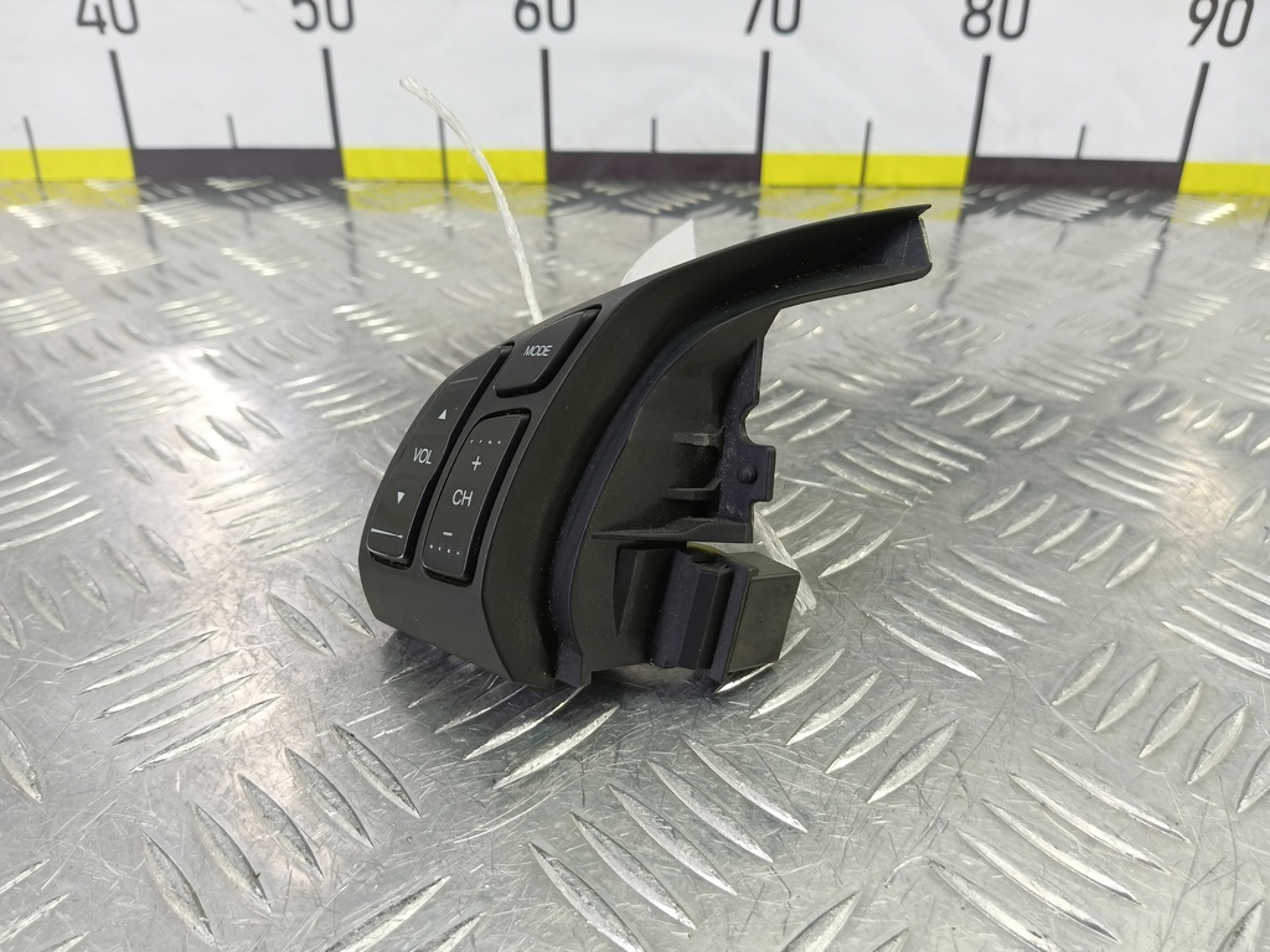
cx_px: 635
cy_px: 476
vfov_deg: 58.9
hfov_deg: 73.9
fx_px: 844
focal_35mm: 23
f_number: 1.6
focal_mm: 4.11
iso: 177
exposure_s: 1/50
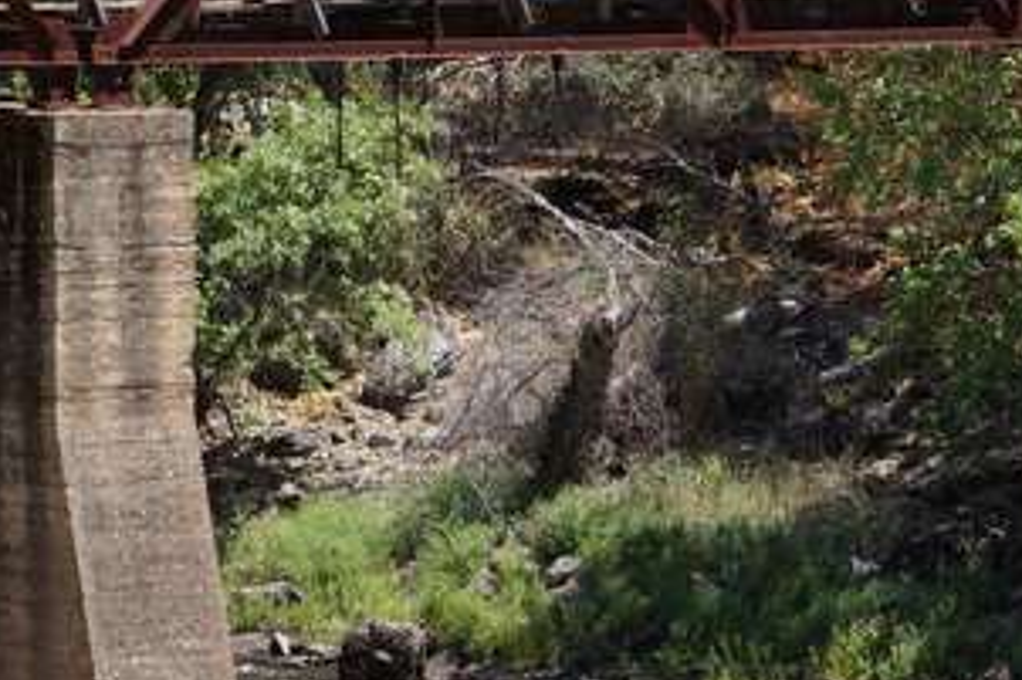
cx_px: 849
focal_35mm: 298
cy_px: 465
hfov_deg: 6.9
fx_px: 8464
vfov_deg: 4.6
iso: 100
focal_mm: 75
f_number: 8
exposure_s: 1/200
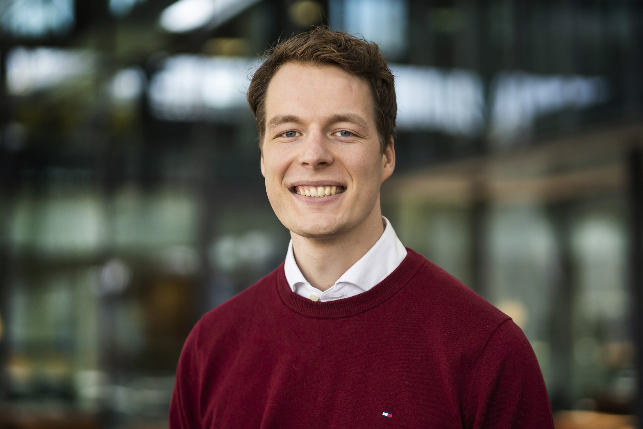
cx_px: 322
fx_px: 1518
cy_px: 214
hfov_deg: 23.9
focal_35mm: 85
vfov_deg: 16.1
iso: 400
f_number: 2.2
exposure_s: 1/1000
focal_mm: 85
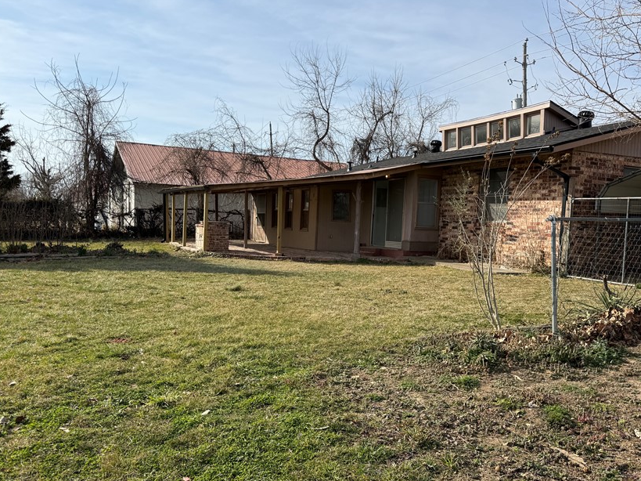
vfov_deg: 46.7
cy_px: 271
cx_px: 340
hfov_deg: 59.9
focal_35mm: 30
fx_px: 555
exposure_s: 1/4673
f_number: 1.78
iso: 80
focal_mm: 6.76
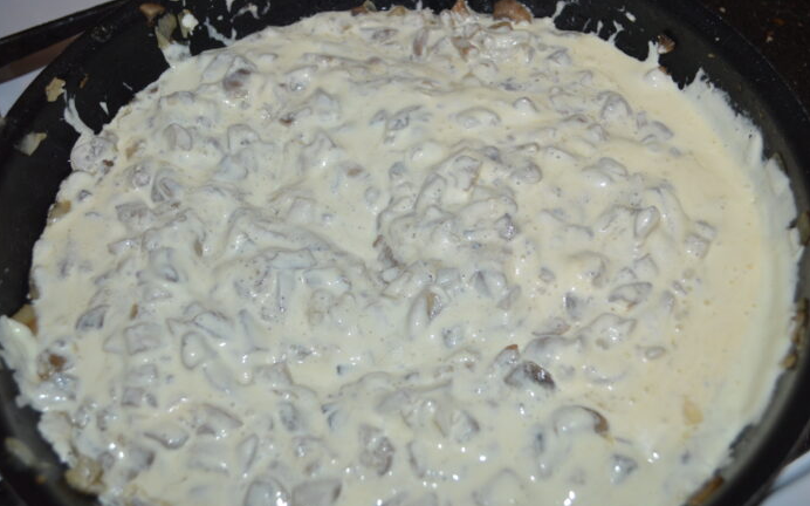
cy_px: 270
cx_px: 401
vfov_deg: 37.2
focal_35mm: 34
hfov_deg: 56.7
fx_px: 750
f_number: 4
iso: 400
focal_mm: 22
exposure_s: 1/60
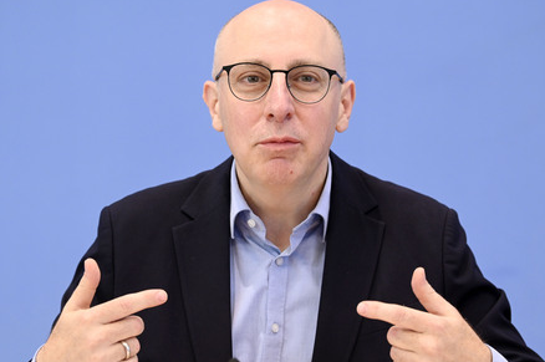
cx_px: 271
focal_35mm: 139
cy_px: 182
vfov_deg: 9.8
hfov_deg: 14.8
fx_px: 2102
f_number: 5
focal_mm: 135
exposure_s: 1/500
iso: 3200
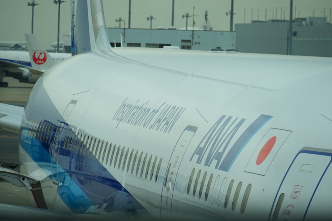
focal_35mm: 300
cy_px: 110
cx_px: 166
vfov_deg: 4.6
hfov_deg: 6.9
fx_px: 2766
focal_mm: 200
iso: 250
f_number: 6.3
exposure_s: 1/320
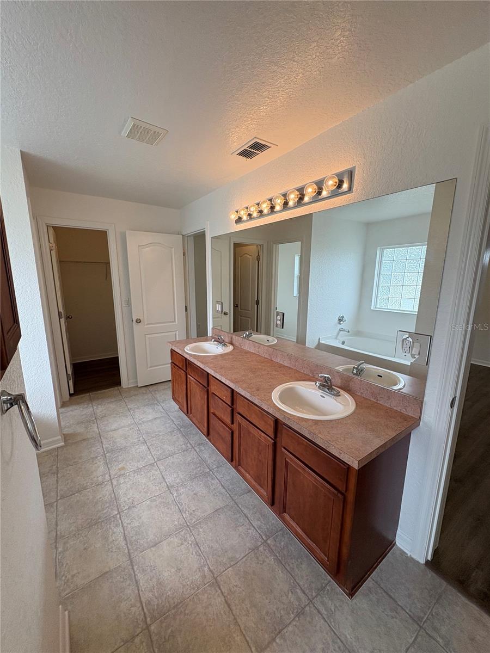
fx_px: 264
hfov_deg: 85.7
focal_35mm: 14
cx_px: 245
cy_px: 326
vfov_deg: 102.1
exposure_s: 1/120
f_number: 2.2
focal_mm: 2.22
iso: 80
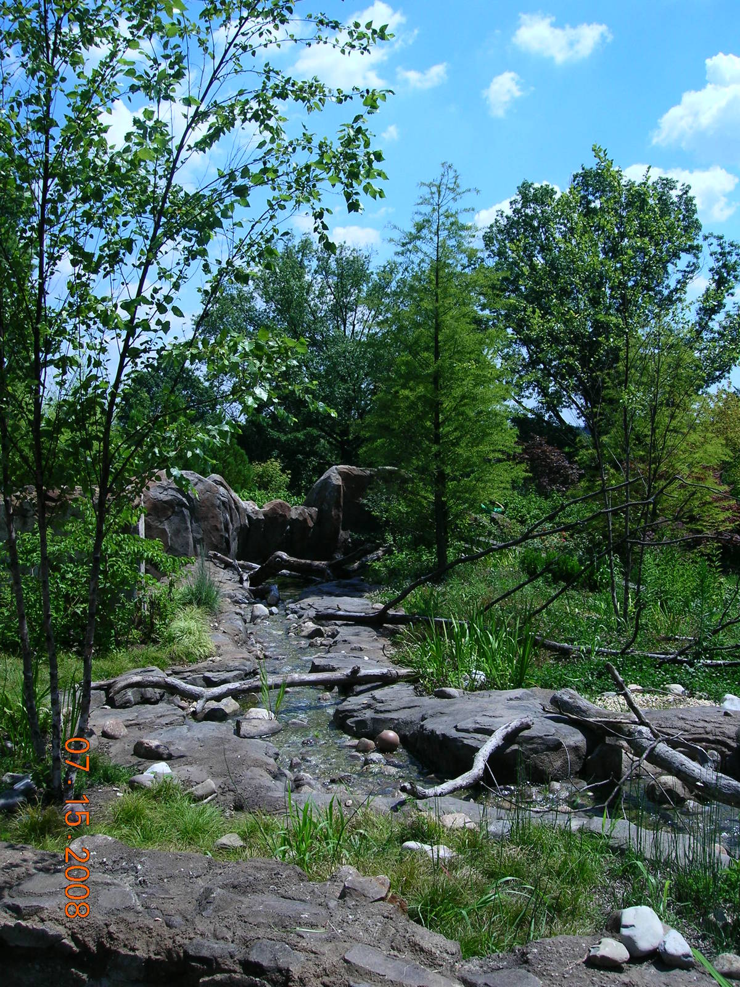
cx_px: 370
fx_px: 969
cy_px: 494
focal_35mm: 34
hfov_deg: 41.8
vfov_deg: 54.0
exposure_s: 1/427
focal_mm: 5.7
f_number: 4.9
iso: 50
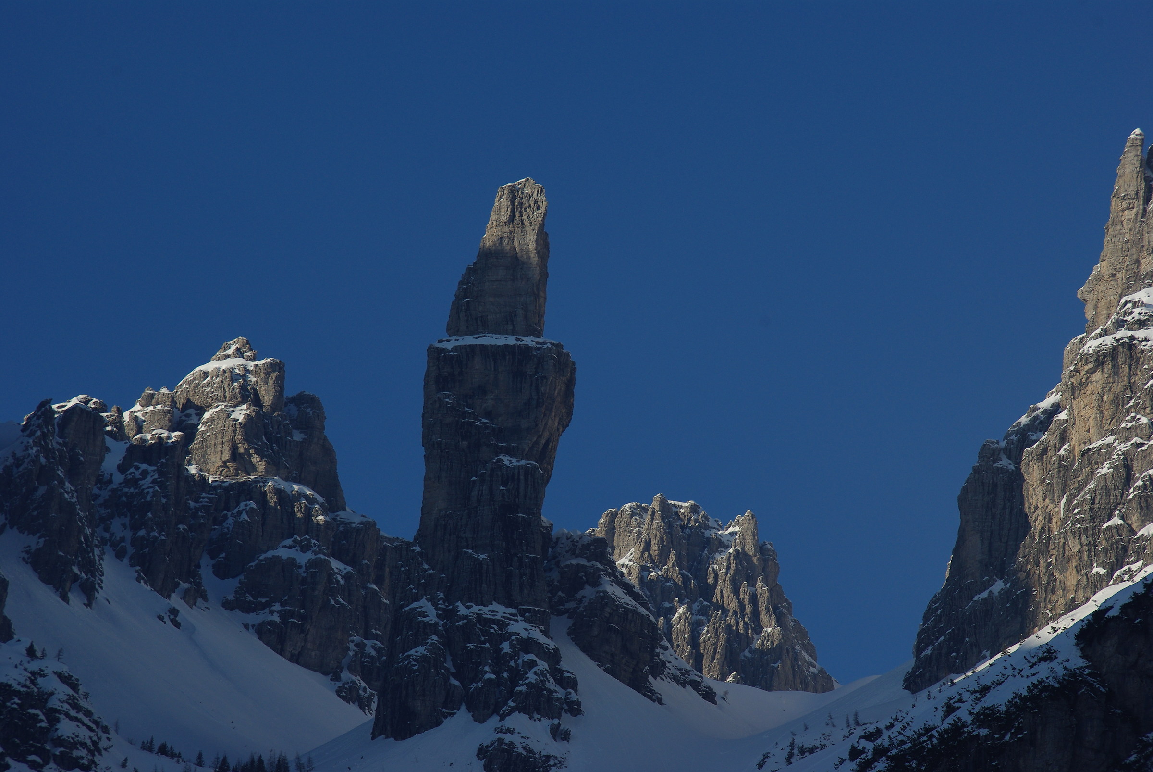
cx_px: 576
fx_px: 5290
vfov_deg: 8.3
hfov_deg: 12.4
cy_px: 386
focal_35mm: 165
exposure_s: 1/350
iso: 100
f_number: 9.5
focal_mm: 110
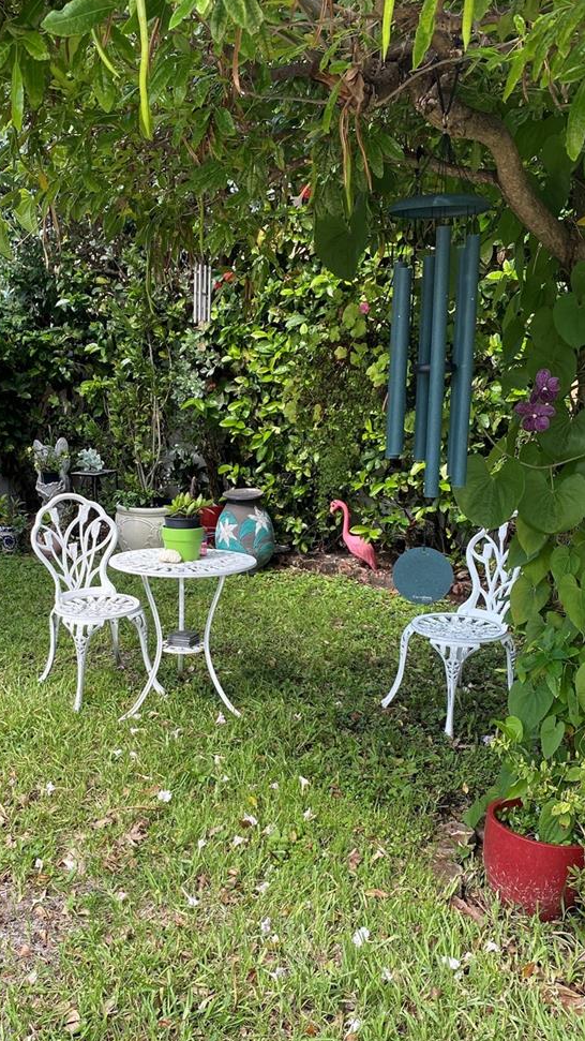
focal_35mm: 35
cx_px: 161
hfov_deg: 33.2
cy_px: 575
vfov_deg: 56.5
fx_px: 965
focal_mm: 4.25
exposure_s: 1/434
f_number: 1.8
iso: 32
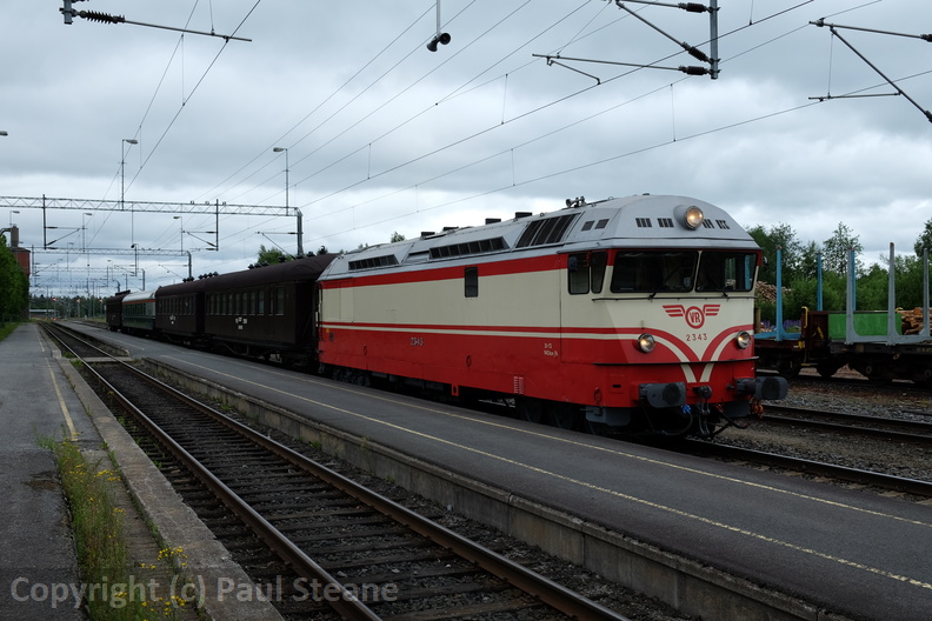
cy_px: 310
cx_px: 466
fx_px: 984
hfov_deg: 50.7
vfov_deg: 35.1
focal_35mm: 38
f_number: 5.6
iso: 200
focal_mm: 25.4
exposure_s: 1/210
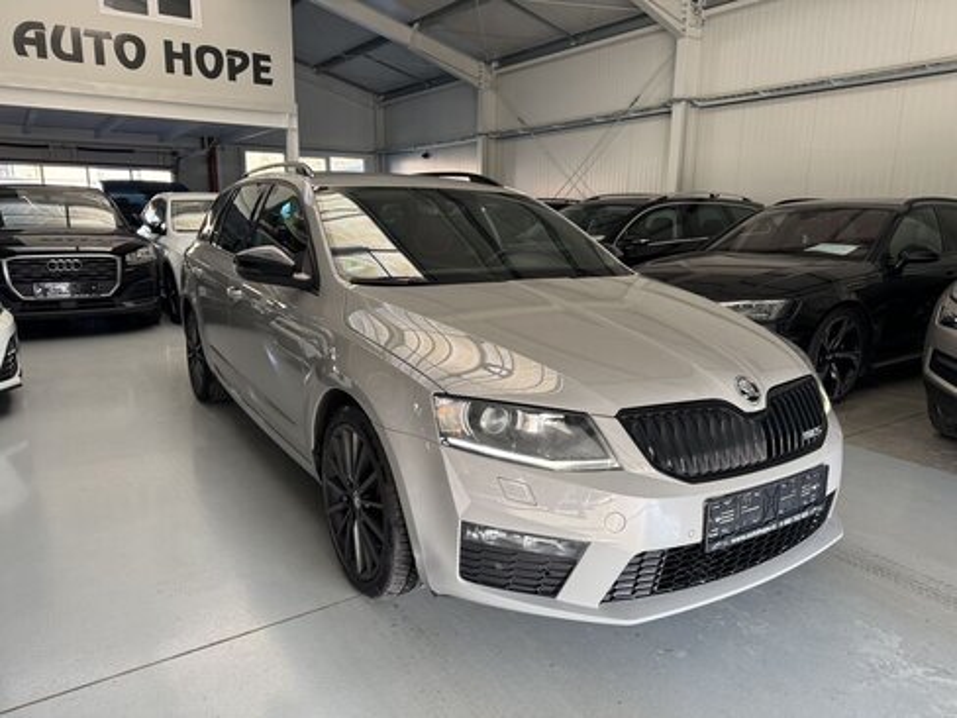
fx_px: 664
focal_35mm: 24
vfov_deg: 56.8
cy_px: 359
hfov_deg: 71.6
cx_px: 478
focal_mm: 6.76
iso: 160
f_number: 1.78
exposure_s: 1/121
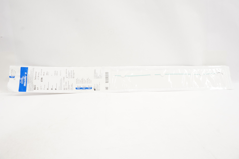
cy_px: 80
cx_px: 120
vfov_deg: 47.8
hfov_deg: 67.4
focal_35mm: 27
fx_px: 179
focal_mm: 18
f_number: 10
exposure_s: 1/40
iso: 800
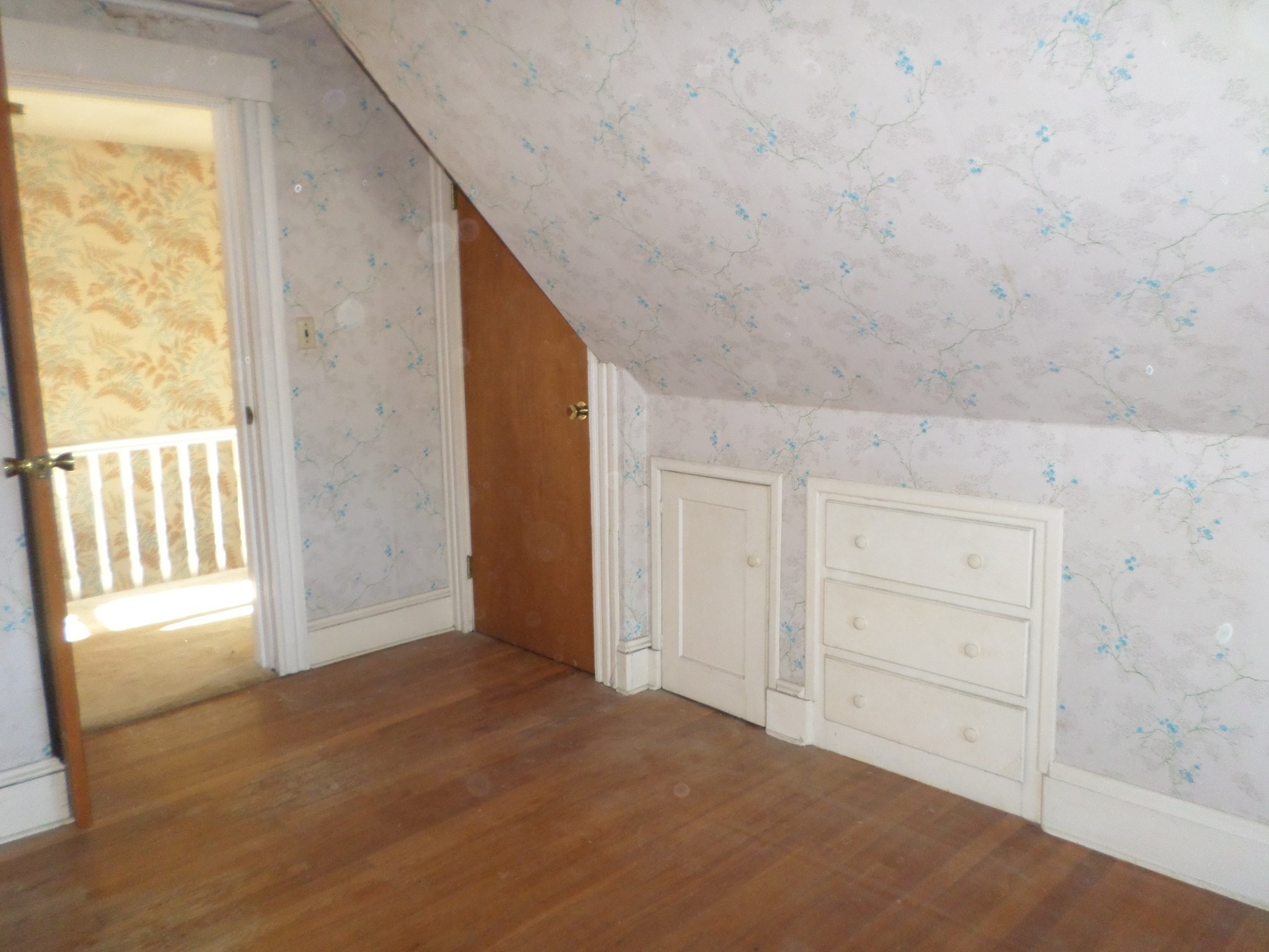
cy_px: 476
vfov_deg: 54.9
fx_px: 916
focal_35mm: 25
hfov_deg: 69.4
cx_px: 634
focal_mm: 4.5
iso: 200
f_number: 2.5
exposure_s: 1/30
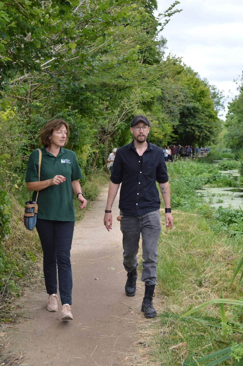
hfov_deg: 28.0
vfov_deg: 41.1
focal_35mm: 48
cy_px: 183
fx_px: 487
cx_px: 122
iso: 100
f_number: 5.6
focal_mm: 32
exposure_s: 1/125
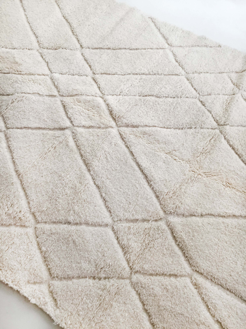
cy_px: 164
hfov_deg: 48.2
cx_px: 123
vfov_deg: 61.7
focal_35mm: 29
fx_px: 275
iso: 160
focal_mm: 4.15
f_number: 2.2
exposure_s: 1/33
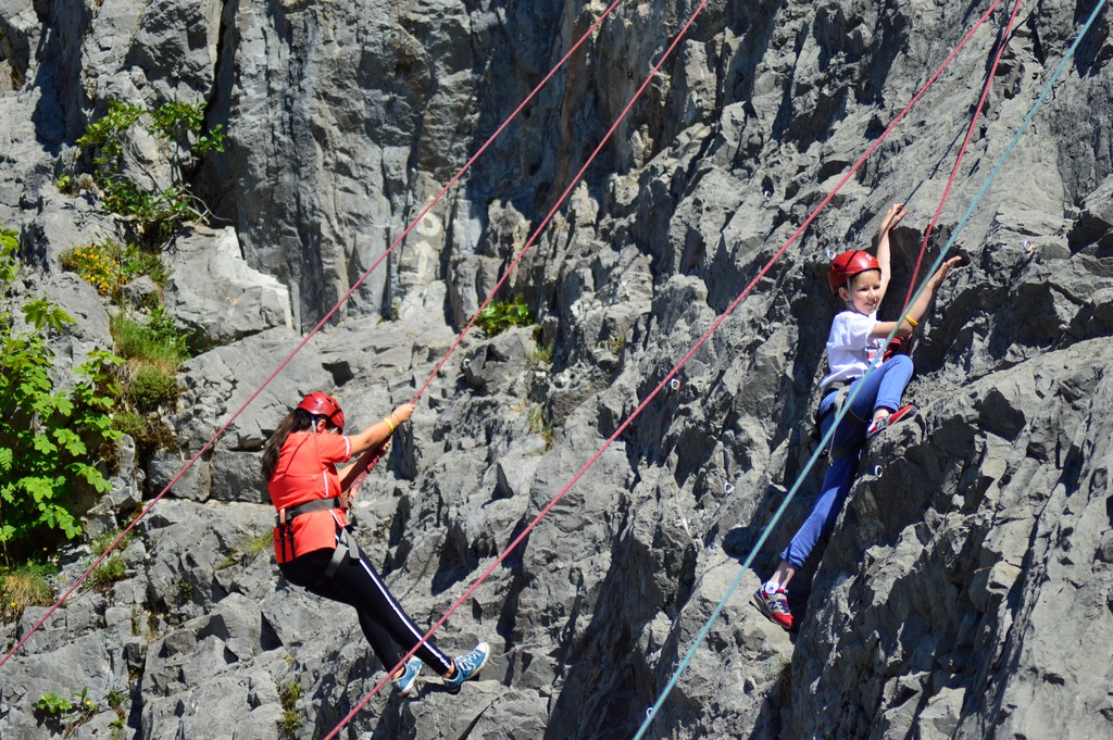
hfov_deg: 13.7
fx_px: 4634
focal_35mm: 150
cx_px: 556
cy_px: 370
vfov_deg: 9.1
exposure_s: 1/4000
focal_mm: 100
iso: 400
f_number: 4
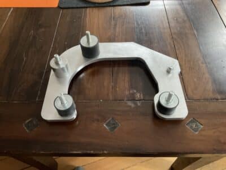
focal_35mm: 29
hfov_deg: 61.7
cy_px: 85
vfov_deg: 48.2
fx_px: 189
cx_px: 113
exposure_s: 1/30
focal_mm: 3
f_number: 1.8
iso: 400
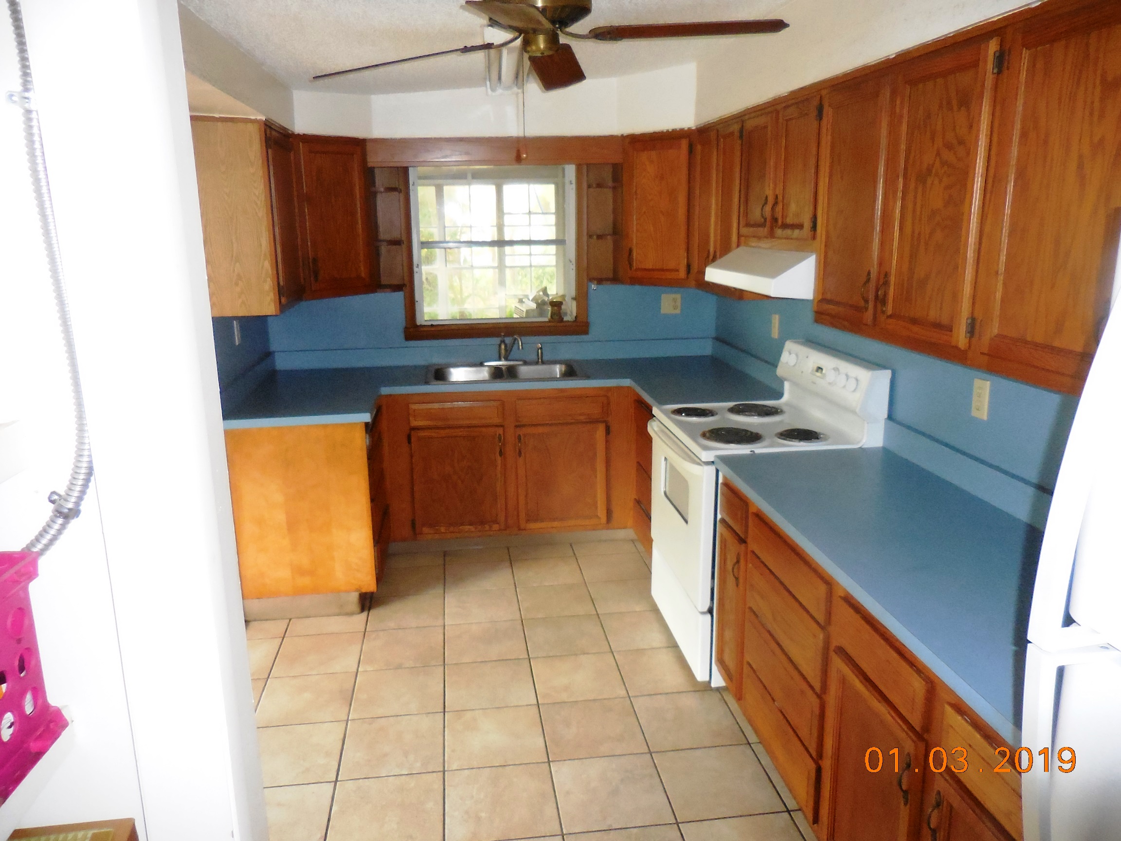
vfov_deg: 54.9
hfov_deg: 69.4
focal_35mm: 25
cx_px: 560
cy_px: 420
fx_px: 810
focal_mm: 4.5
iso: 640
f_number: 3.3
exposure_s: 1/25
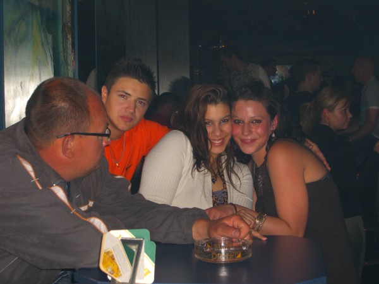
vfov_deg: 21.6
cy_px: 142
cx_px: 190
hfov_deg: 28.6
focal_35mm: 68
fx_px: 745
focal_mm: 14.2
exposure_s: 1/60
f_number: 4
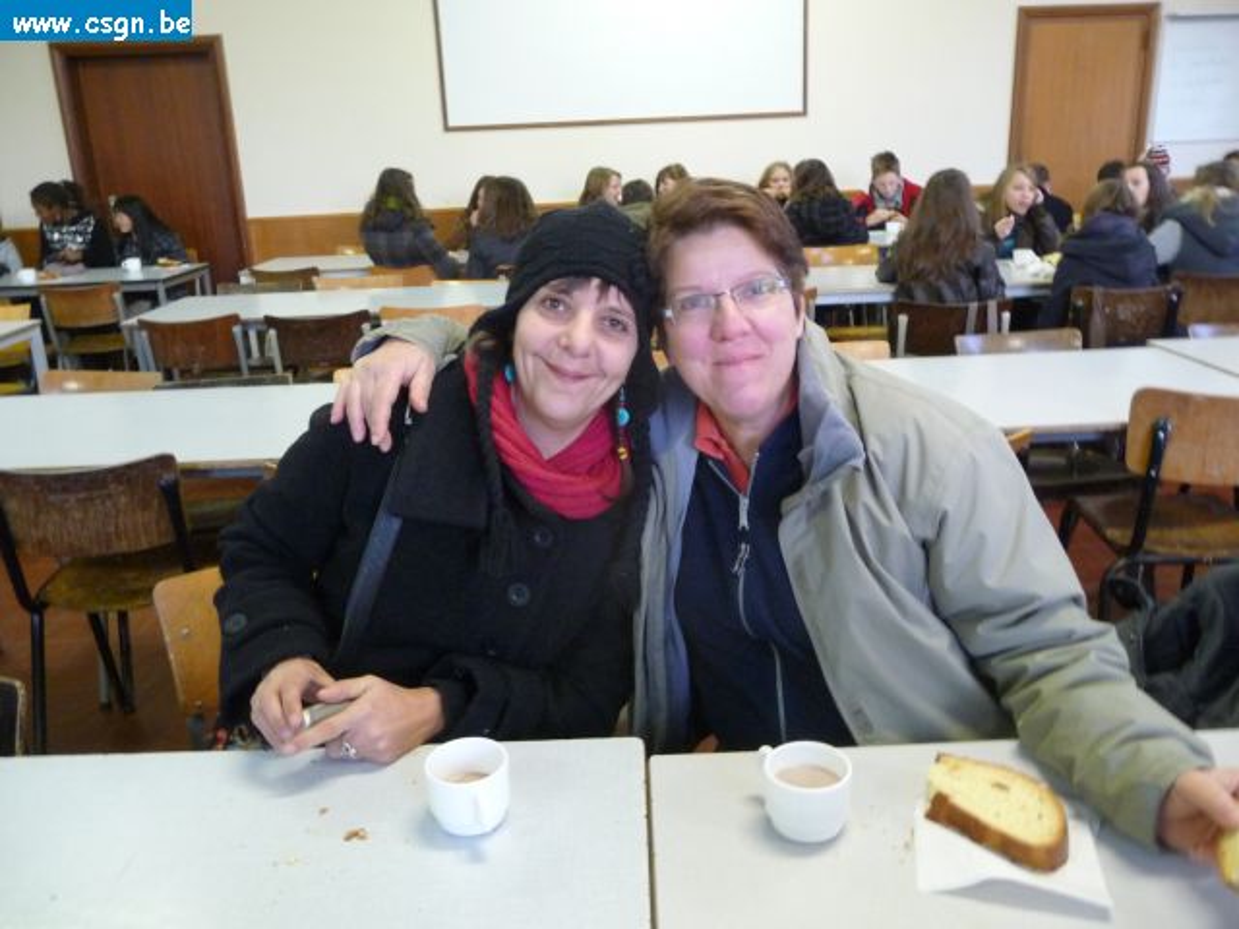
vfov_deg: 49.7
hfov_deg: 63.4
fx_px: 1002
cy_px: 464
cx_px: 620
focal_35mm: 28
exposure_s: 1/10
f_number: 3.3
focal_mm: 4.7
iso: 400
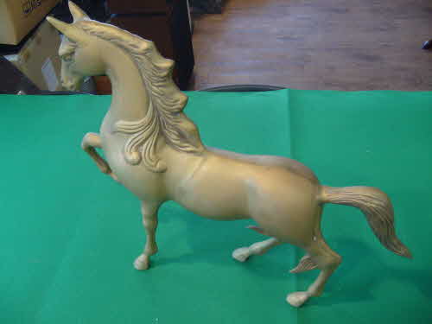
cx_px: 216
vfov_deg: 40.7
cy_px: 162
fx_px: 437
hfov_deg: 52.6
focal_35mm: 35
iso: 200
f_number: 2.8
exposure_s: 1/20
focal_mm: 5.8
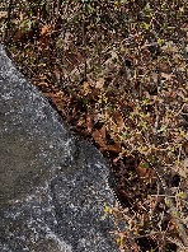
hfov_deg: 14.5
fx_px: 675
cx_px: -114
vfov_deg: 17.2
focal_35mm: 93
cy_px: -206
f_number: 1.8
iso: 12
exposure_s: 1/769
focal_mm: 6.4
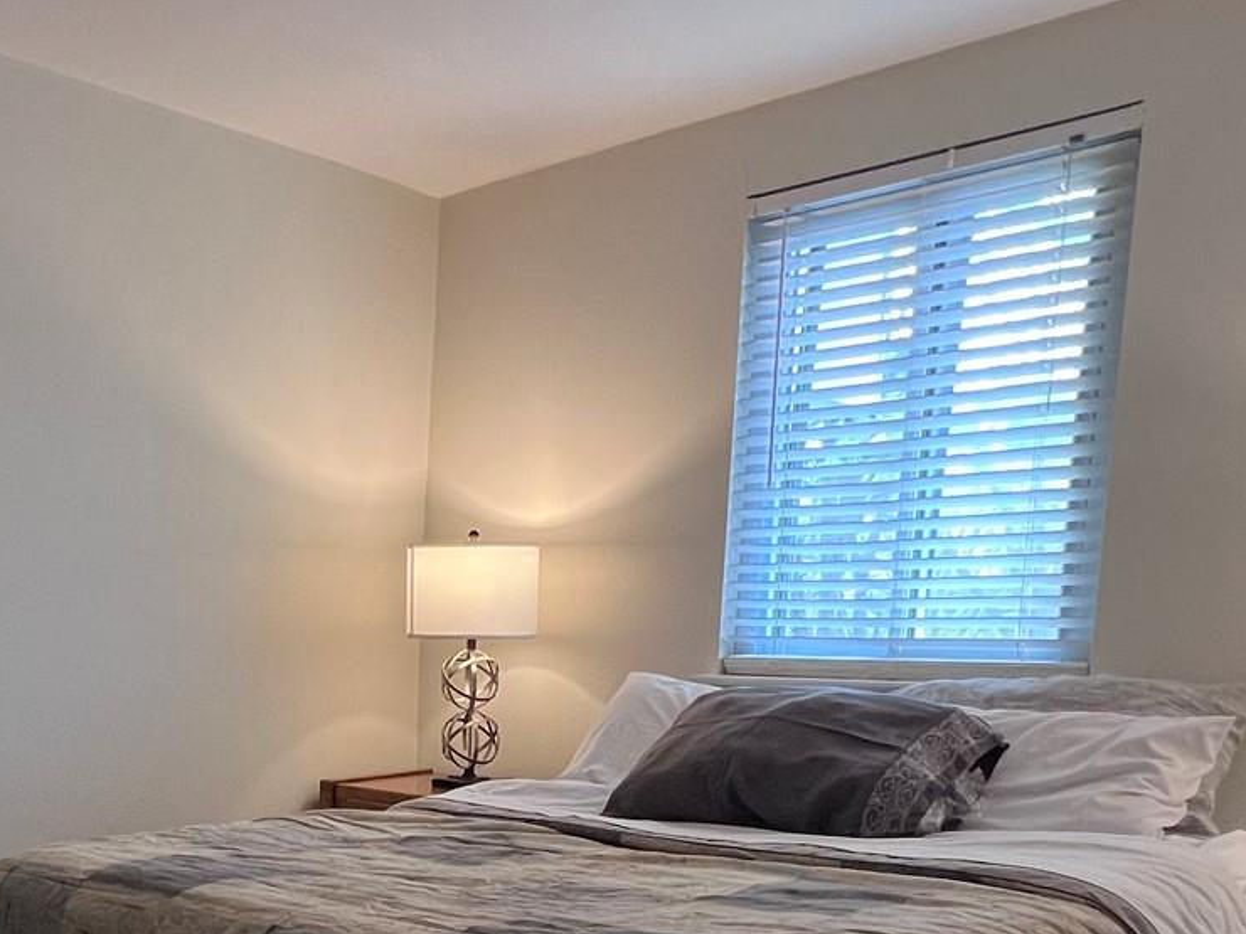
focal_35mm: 36
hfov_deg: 48.9
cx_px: 280
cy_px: 831
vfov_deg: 37.2
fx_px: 1296
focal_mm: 1.57
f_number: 1.8
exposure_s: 1/60
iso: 160
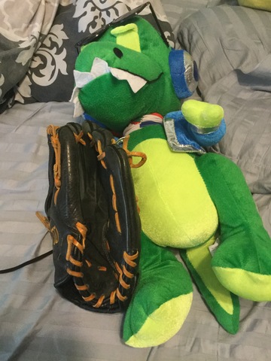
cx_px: 136
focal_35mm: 31
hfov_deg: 45.4
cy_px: 180
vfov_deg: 58.4
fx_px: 324
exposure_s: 1/30
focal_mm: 3.3
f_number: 2.4
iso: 250
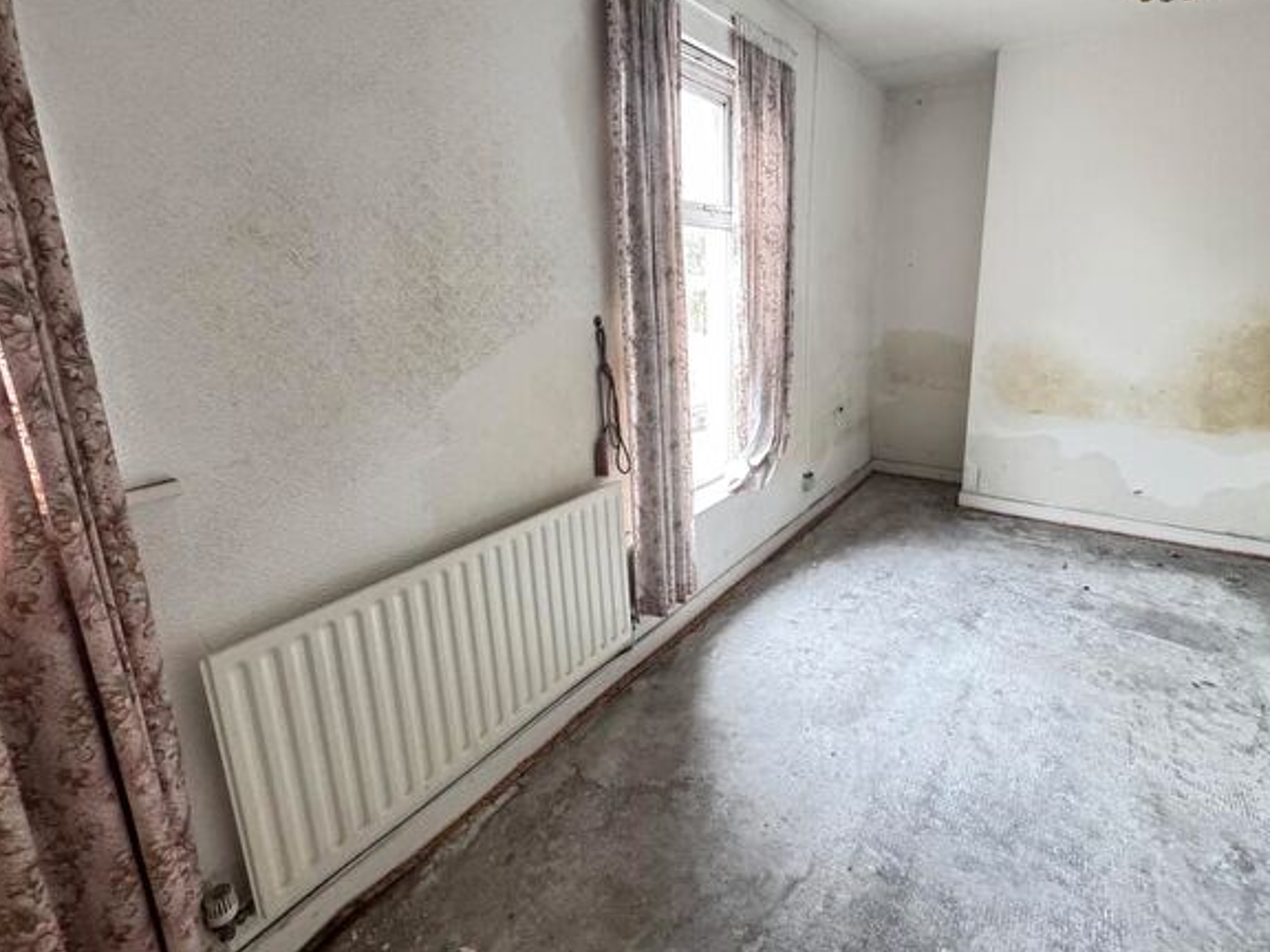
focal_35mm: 17
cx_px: 723
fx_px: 624
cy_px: 404
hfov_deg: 90.5
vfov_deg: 74.3
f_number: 2.2
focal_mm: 2.22
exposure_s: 1/60
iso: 640
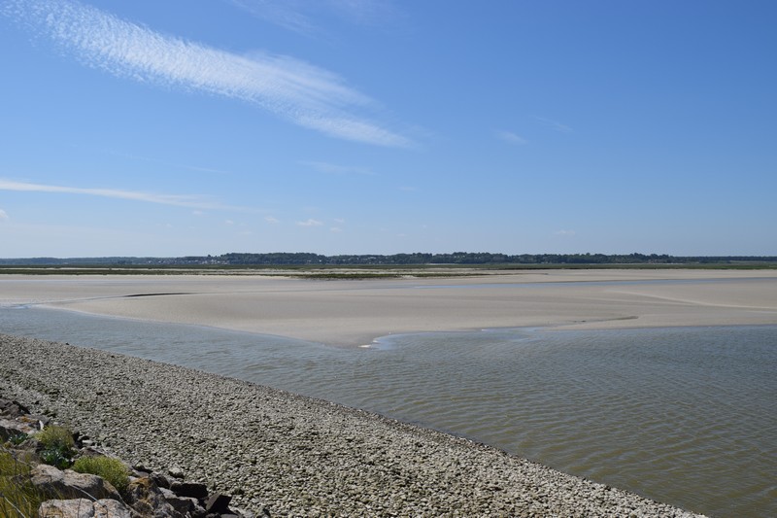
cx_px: 388
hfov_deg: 57.2
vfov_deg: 40.0
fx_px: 712
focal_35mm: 33
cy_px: 259
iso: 200
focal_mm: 22
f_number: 11
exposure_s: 1/500
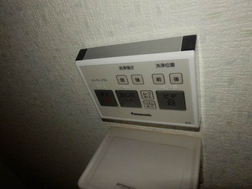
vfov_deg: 56.8
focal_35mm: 24
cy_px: 94
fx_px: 175
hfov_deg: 71.6
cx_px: 126
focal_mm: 4.2
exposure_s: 1/30
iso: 500
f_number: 7.9
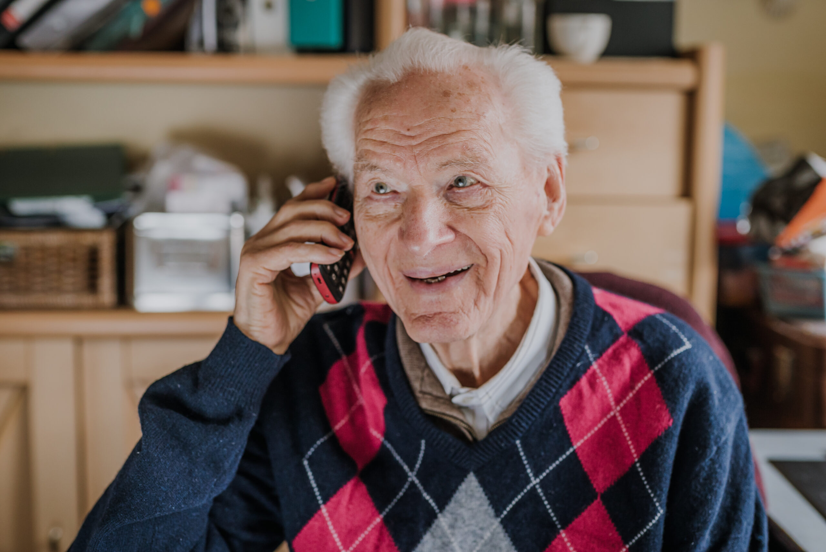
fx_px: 1148
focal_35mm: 50
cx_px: 413
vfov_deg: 27.0
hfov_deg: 39.6
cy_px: 276
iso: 800
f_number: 2.2
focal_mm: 50
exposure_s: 1/500
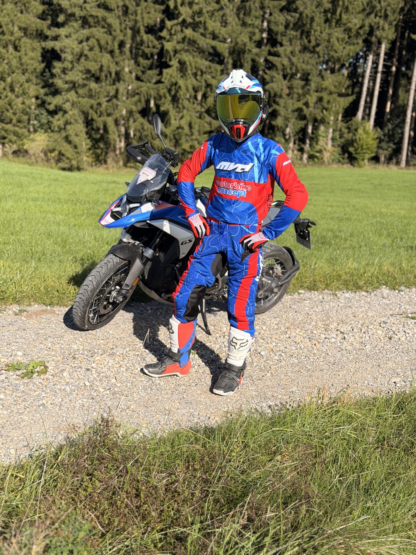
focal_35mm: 48
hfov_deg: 30.3
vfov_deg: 39.7
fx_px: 769
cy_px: 278
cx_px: 208
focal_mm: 6.76
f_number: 1.78
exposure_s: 1/3704
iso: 64
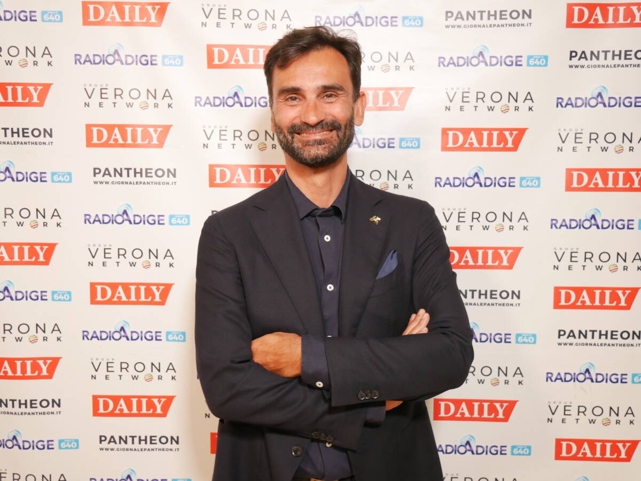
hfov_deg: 51.3
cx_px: 320
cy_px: 240
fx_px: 667
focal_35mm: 36
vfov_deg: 39.7
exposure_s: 1/60
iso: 1250
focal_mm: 18
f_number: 3.9
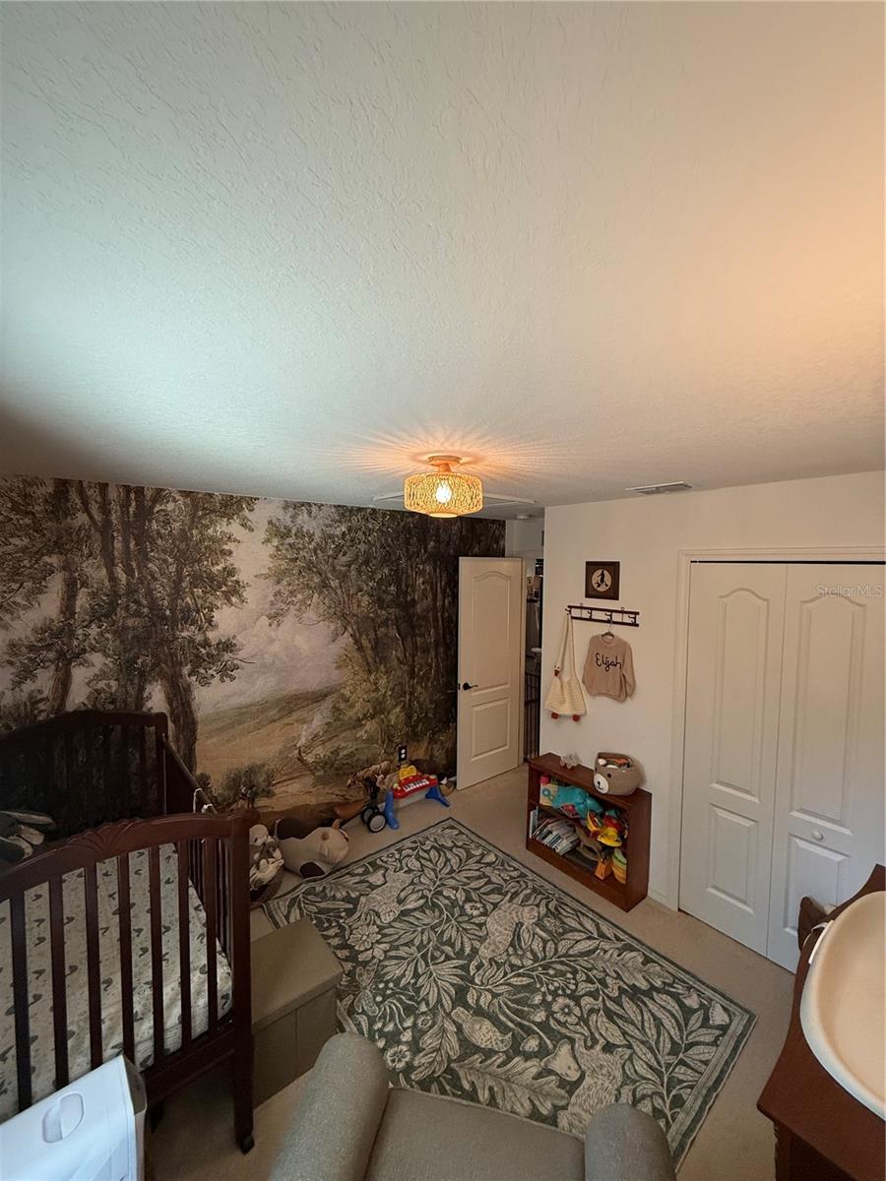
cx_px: 443
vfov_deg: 102.1
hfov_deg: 85.7
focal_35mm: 14
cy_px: 590
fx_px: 478
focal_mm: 2.22
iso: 320
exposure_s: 1/120
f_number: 2.2
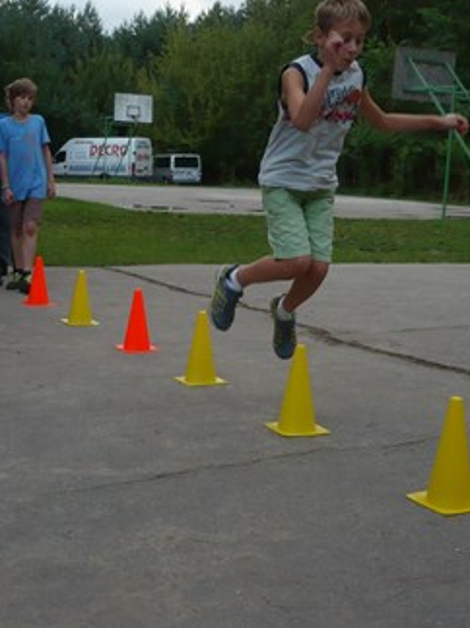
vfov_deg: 36.7
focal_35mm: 52
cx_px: 243
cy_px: 264
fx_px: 942
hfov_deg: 28.0
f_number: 2.8
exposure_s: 1/200
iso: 100
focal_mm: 5.8
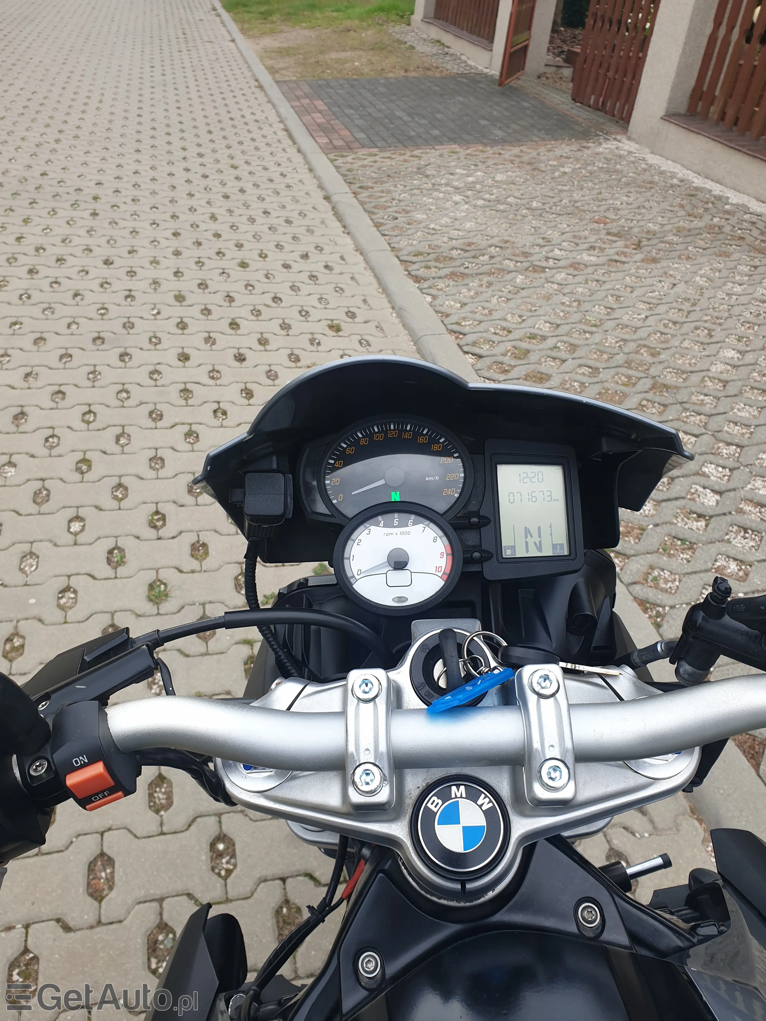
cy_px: 510
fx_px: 767
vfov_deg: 67.3
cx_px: 383
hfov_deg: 53.1
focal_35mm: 26
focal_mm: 4.3
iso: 50
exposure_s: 1/264
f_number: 2.4
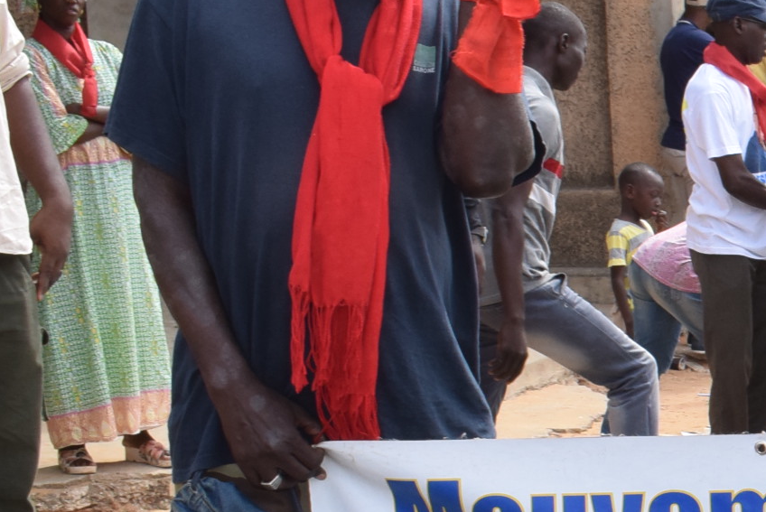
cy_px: 508
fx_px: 2705
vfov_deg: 10.7
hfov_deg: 14.4
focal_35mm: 127
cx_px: 1321
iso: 500
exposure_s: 1/200
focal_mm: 24
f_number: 14
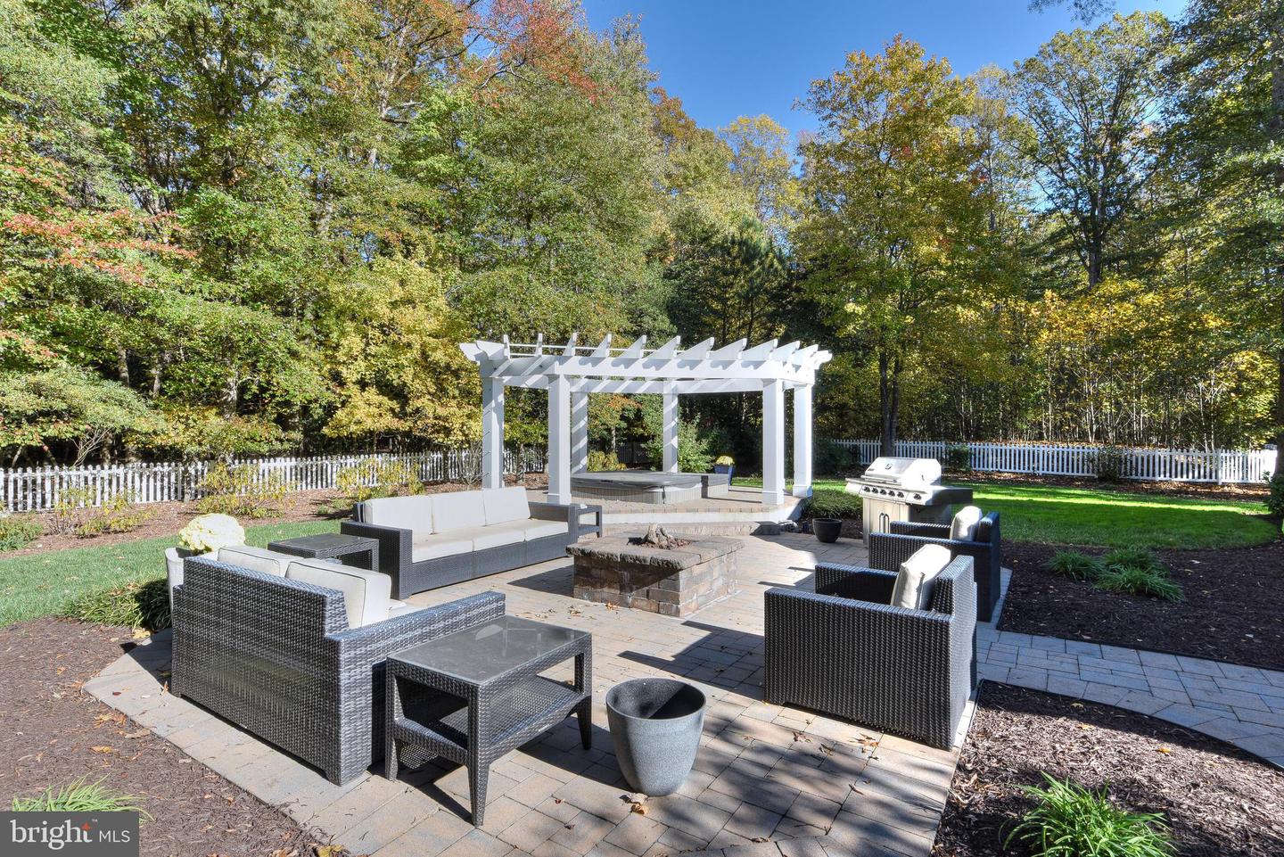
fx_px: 642
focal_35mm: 18
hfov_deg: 90.0
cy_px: 428
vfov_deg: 67.4
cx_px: 642
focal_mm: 18
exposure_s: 1/13
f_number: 22
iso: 100
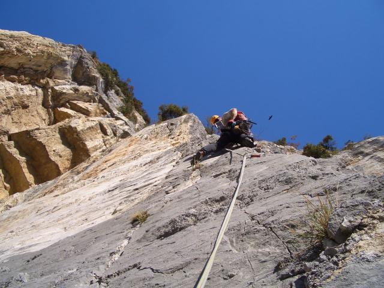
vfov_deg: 40.7
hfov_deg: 52.6
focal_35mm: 35
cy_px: 144
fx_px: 388
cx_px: 192
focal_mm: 5.8
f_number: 4.3
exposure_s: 1/400
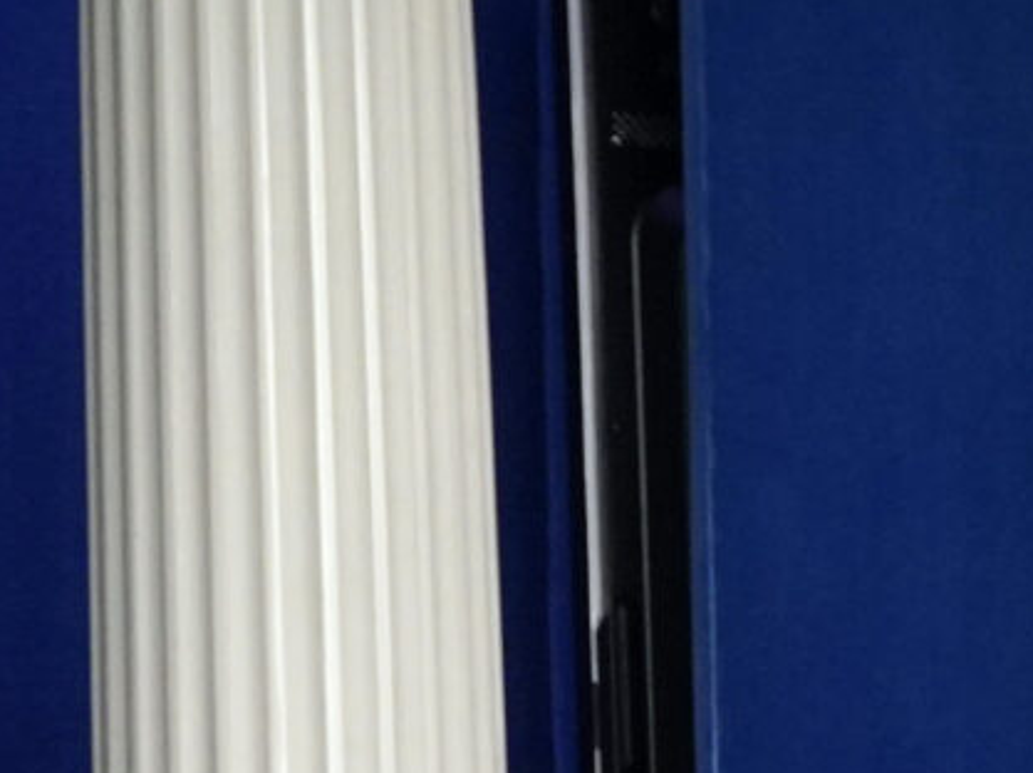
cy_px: 1770
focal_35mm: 195
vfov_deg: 7.2
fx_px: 5814
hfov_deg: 9.0
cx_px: 2591
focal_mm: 33
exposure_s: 1/800
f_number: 4
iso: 2500
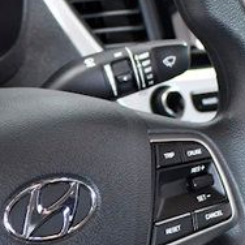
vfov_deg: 10.4
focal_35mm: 167
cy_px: 201
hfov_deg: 10.4
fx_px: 1337
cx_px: 42
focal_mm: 24
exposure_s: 1/200
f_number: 3.5
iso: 1250
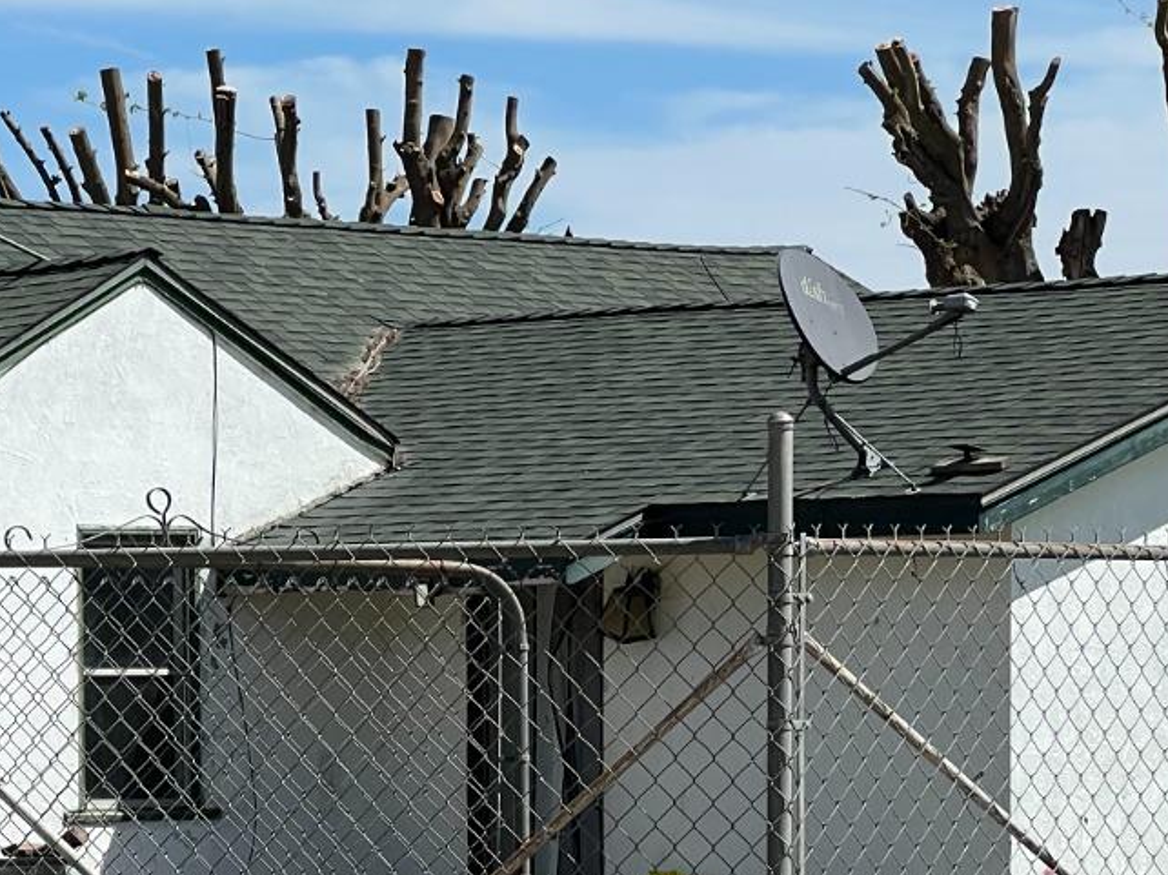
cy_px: 747
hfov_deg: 11.0
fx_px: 6071
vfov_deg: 8.2
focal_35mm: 180
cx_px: 484
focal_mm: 9
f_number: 2.8
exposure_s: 1/1074
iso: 32
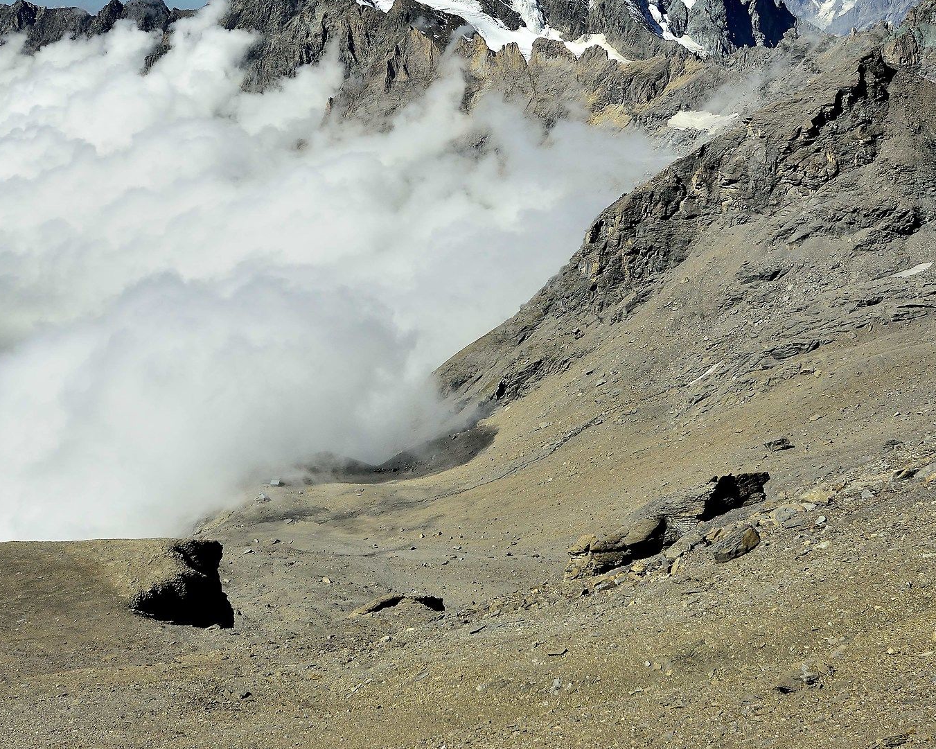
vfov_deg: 30.2
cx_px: 470
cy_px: 338
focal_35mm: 50
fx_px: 1385
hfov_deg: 37.3
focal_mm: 20
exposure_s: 1/500
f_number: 8
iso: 280
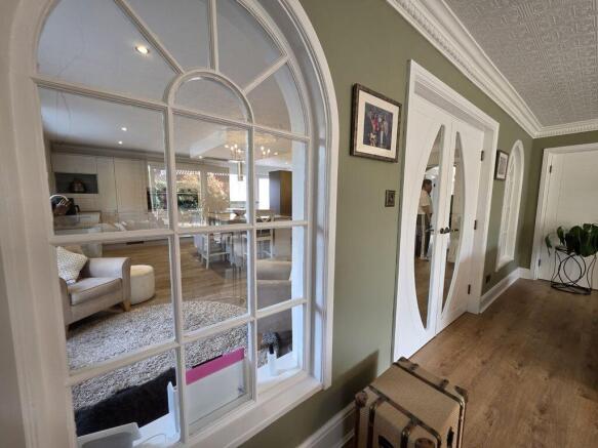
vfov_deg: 89.9
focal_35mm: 13
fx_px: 225
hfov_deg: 106.2
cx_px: 299
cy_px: 224
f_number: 1.9
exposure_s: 1/100
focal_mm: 2.2
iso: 200
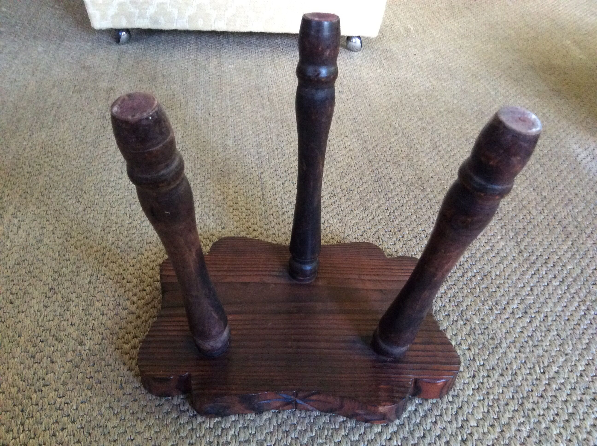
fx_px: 551
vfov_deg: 44.1
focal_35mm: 32
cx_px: 298
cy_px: 223
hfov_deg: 56.9
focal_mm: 3.3
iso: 320
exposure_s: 1/20
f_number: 2.4
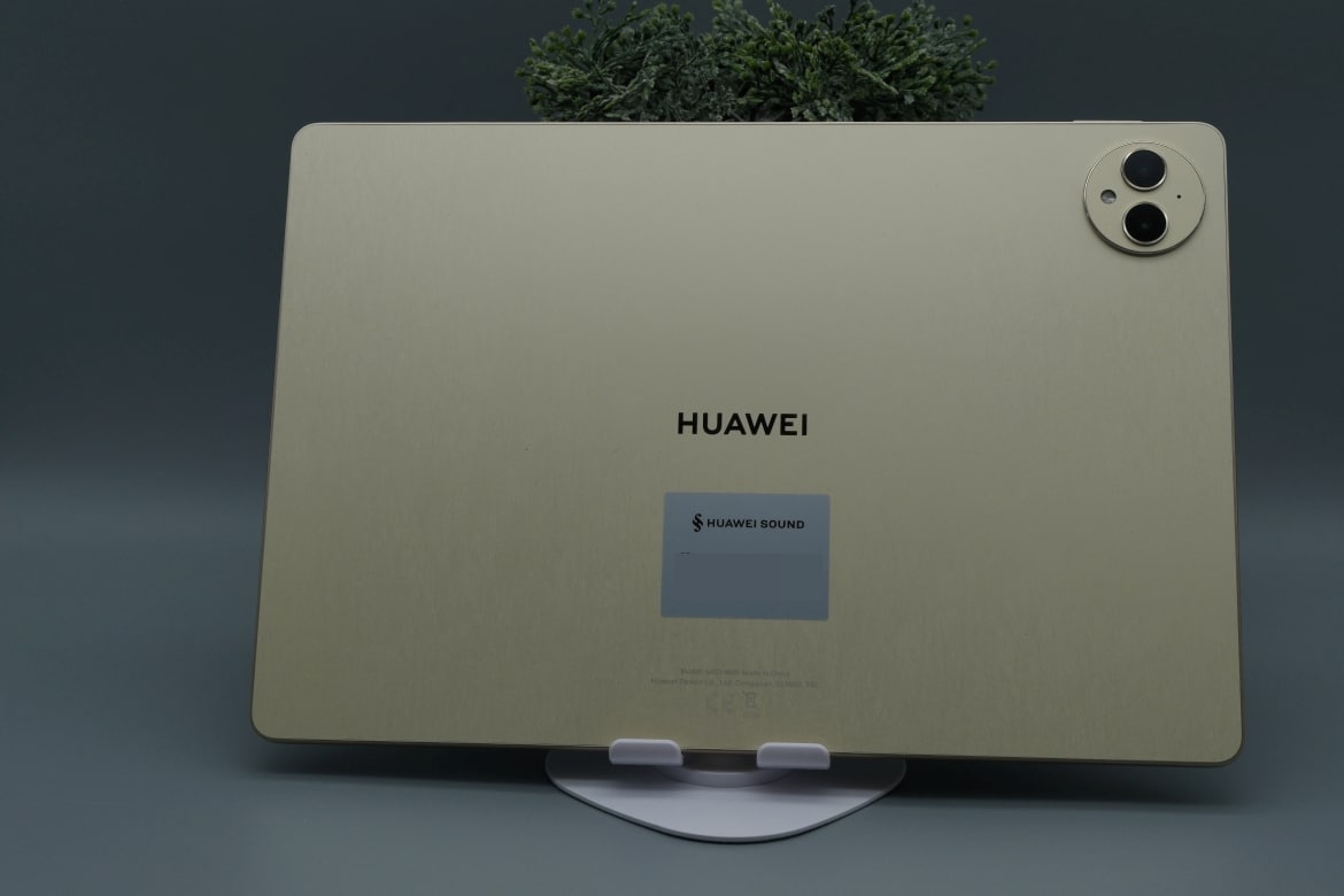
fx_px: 1904
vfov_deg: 26.5
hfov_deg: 38.9
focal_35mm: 51
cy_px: 448
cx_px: 672
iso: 500
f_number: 8
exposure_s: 1/320
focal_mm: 34.3
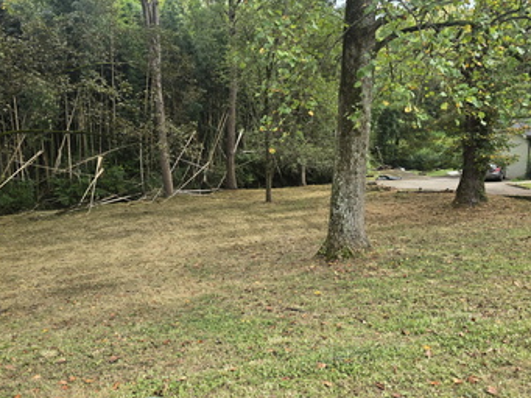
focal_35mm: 27
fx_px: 414
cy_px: 207
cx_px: 248
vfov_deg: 51.4
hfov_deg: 65.2
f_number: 1.7
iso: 20
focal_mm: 6.3
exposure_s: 1/180
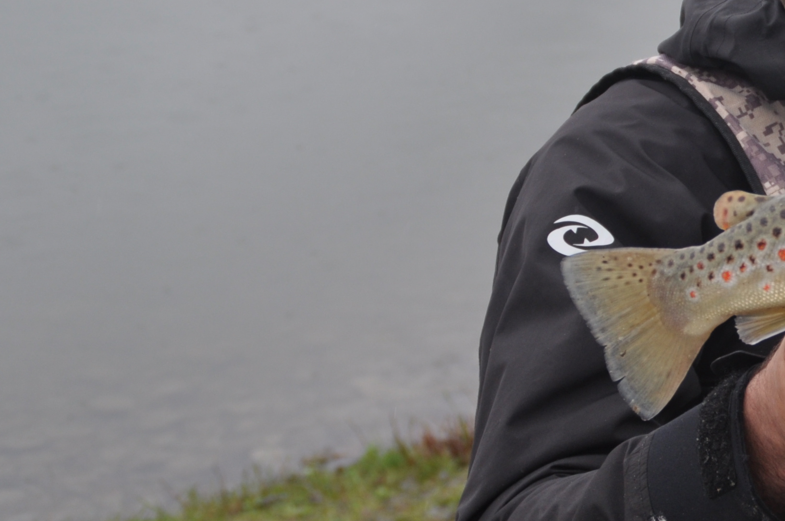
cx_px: 978
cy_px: 83
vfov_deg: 10.8
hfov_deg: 15.6
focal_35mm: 126
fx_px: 2744
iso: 200
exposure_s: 1/500
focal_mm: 32
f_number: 4.2
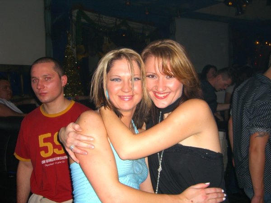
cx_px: 136
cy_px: 102
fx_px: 297
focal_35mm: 38
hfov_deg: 49.0
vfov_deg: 37.7
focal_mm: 7.9
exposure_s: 1/60
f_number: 2.8
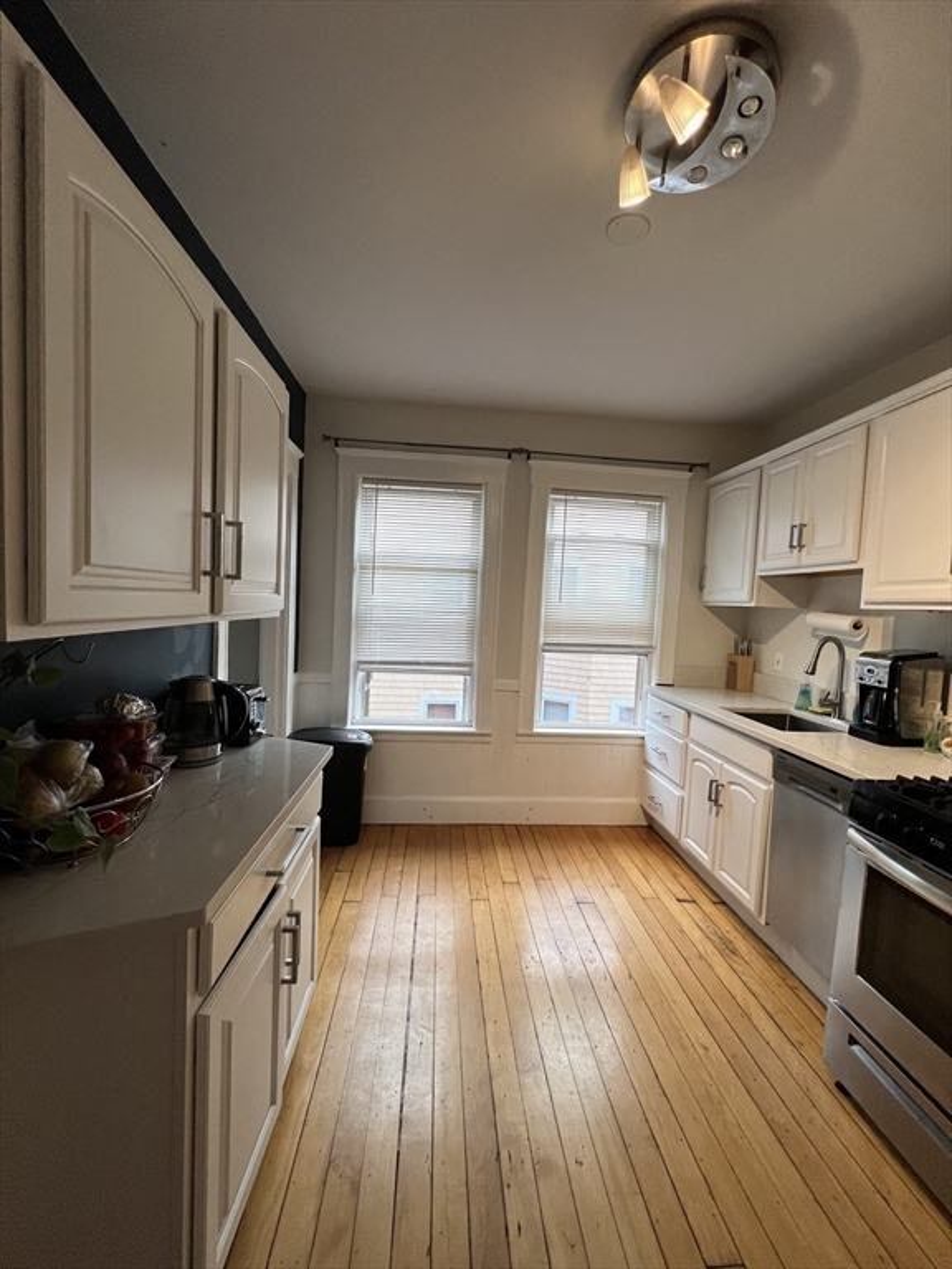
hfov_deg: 89.9
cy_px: 634
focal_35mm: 13
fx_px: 477
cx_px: 476
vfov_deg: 106.2
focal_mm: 1.57
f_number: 1.8
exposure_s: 1/120
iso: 160
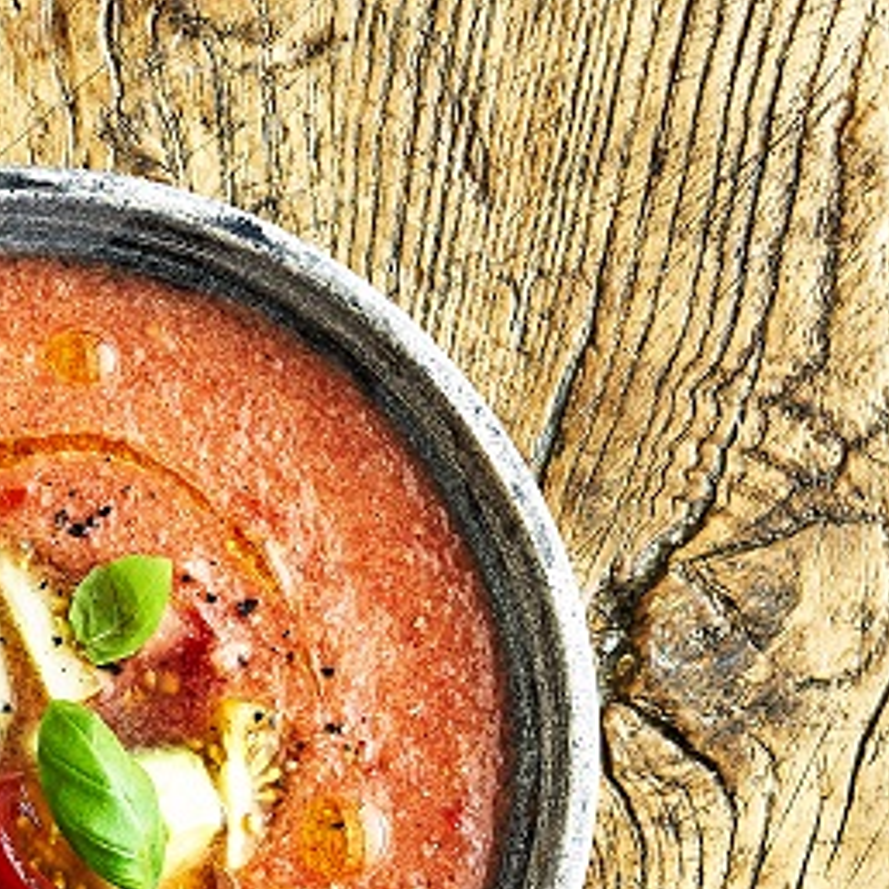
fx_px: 10344
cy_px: 1830
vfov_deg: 4.8
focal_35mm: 356
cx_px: -200
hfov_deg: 4.9
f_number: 8
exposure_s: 1/125
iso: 50
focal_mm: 90
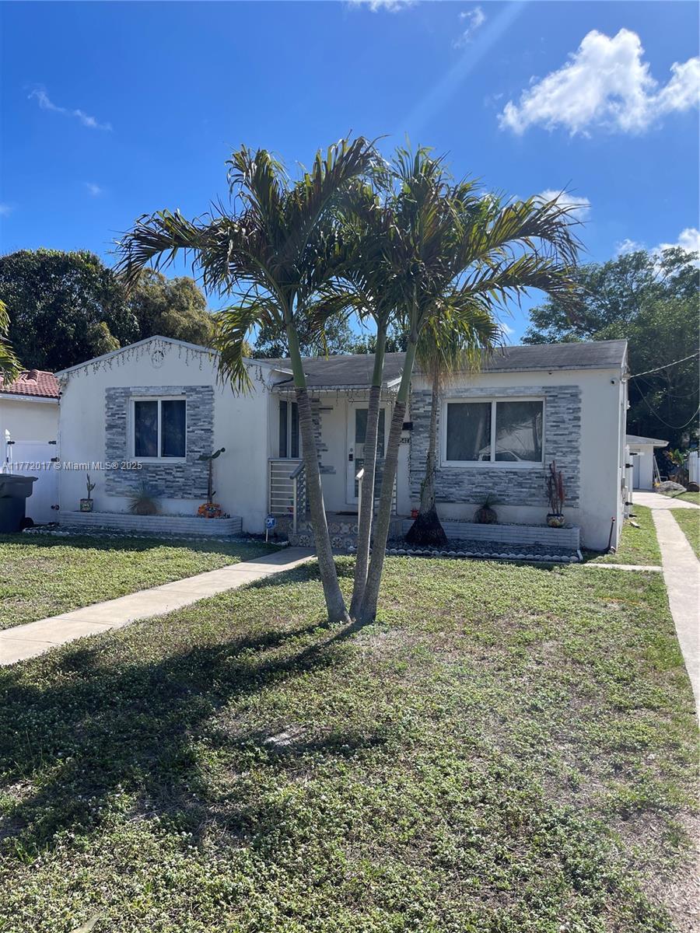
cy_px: 466
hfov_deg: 54.9
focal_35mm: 25
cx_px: 350
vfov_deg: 69.4
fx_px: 674
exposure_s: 1/2717
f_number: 1.6
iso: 32
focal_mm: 5.1
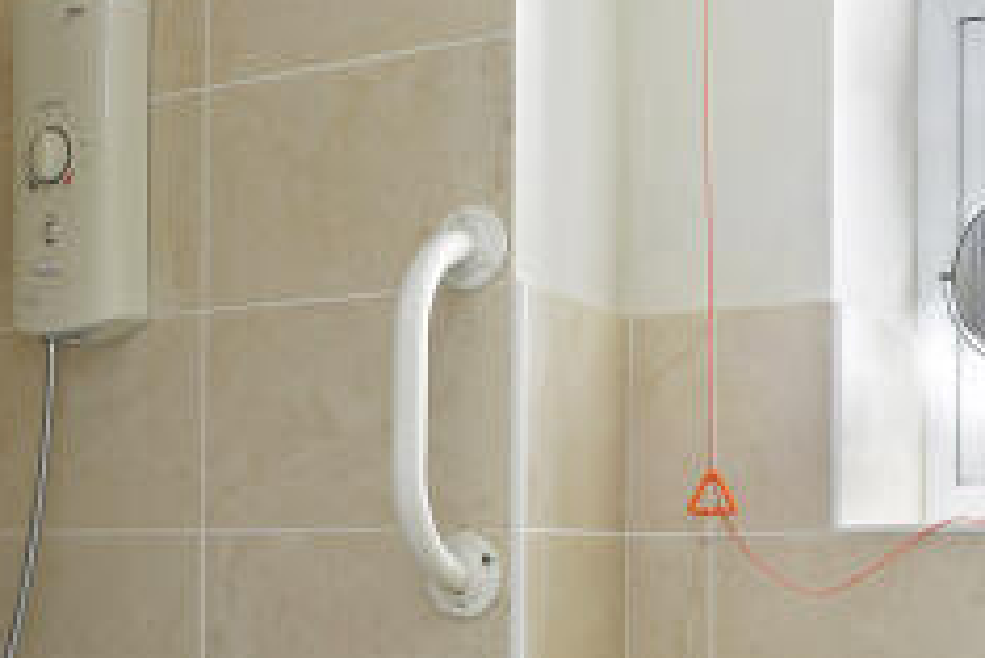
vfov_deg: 21.8
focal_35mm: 61
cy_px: 576
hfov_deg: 32.8
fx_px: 1670
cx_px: 448
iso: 400
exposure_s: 1/125
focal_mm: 14
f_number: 7.1
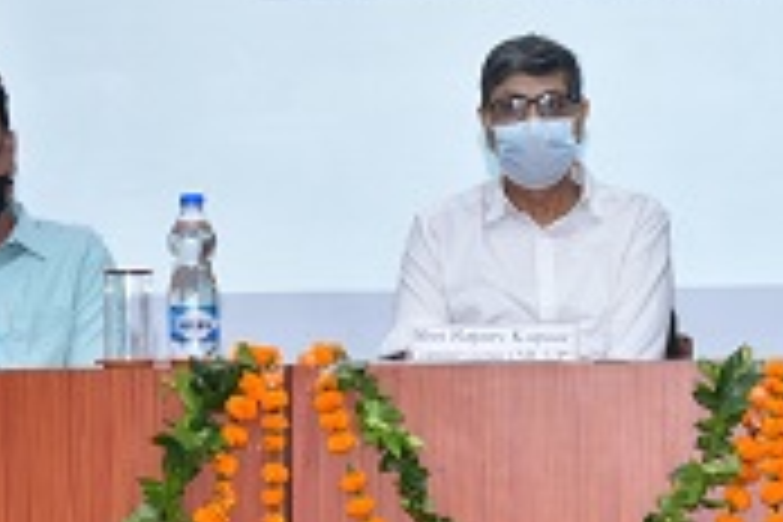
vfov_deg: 9.6
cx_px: 666
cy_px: 68
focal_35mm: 142
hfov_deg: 14.3
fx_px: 3088
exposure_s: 1/200
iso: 2000
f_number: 7.1
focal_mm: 55
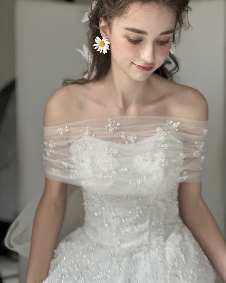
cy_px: 146
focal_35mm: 81
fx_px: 677
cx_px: 113
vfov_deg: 23.6
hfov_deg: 18.9
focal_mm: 9
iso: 400
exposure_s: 1/39
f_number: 2.8
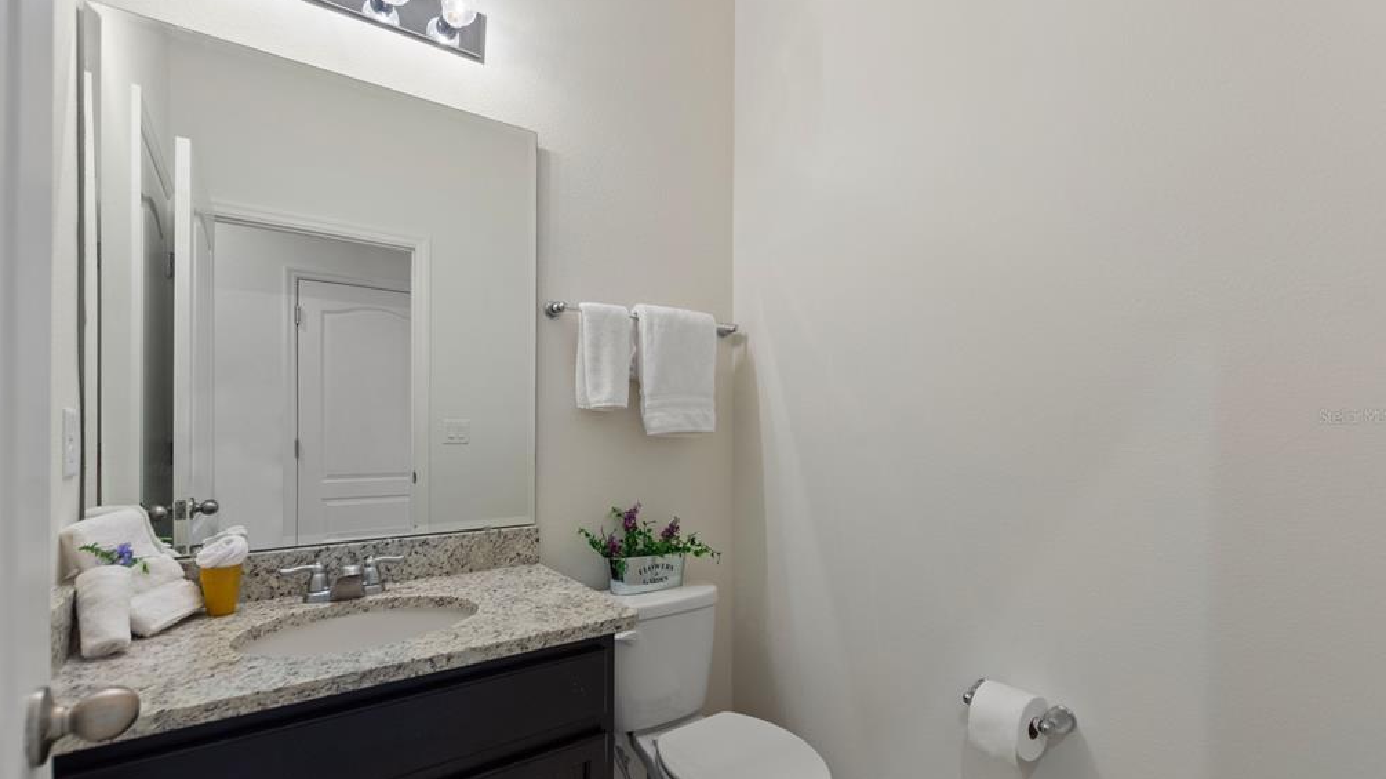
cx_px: 691
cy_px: 416
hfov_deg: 99.4
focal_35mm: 16
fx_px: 588
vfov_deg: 67.0
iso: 400
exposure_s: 1/4
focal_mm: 10
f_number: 4.5
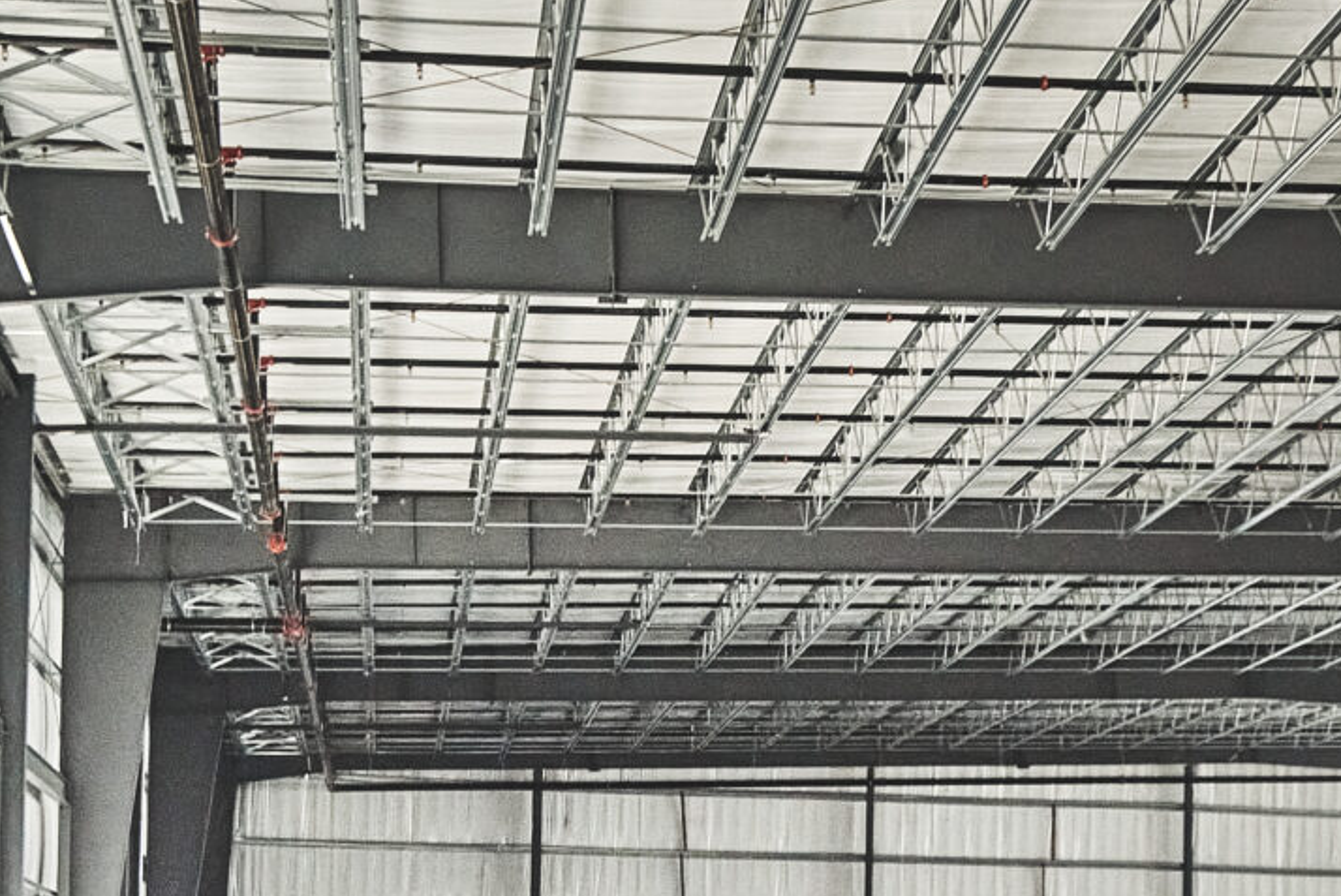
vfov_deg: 15.6
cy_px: 918
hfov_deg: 23.3
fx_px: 3205
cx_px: 1052
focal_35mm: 86
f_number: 4
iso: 2000
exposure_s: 1/500
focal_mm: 30
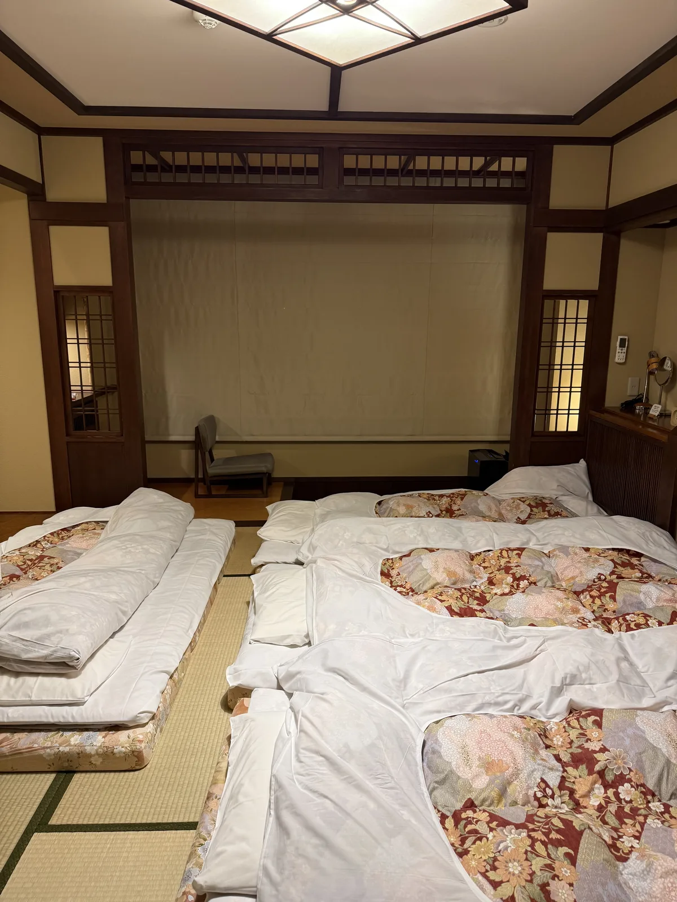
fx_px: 626
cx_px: 338
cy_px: 451
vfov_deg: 71.6
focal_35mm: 24
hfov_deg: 56.8
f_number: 1.78
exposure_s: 1/50
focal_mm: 6.76
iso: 160
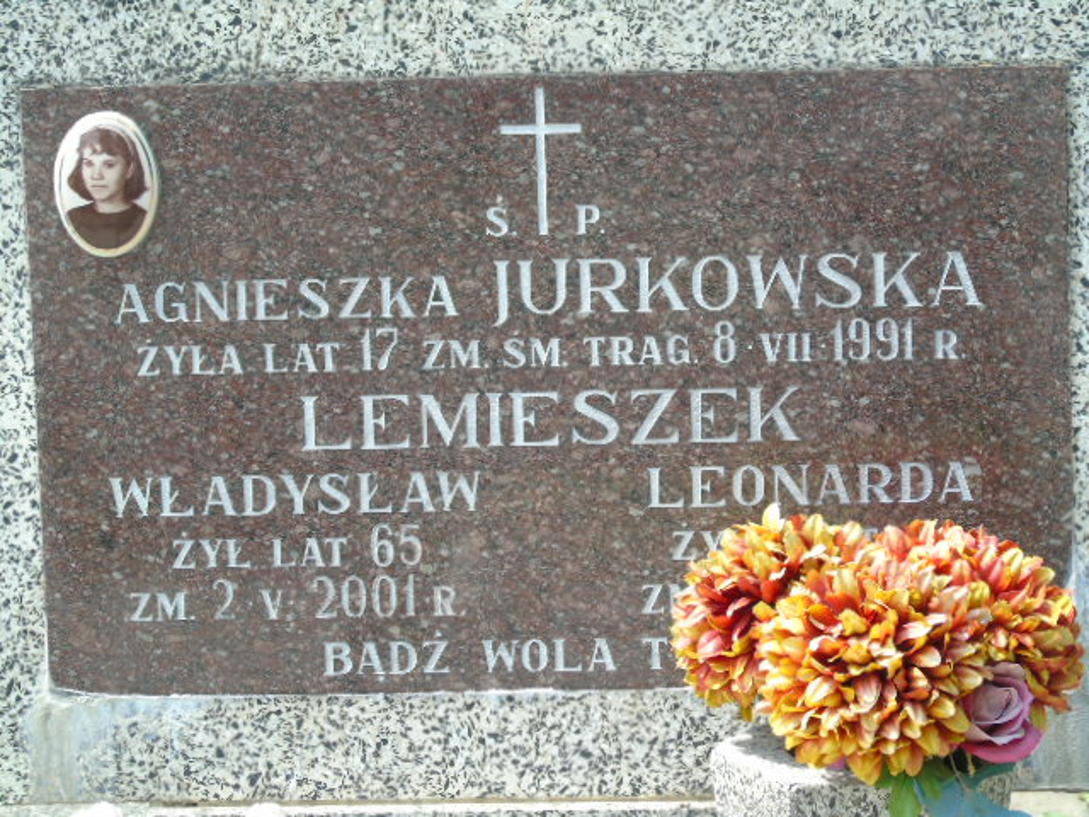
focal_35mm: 162
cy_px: 408
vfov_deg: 9.2
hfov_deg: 12.2
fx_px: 5096
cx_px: 544
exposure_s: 1/125
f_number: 4.9
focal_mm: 29
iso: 80
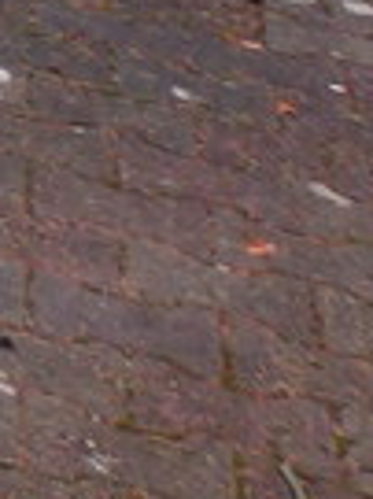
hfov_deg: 6.5
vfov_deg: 9.6
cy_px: -551
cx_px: -1034
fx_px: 2734
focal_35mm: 190
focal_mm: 4.5
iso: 100
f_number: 3
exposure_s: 1/40
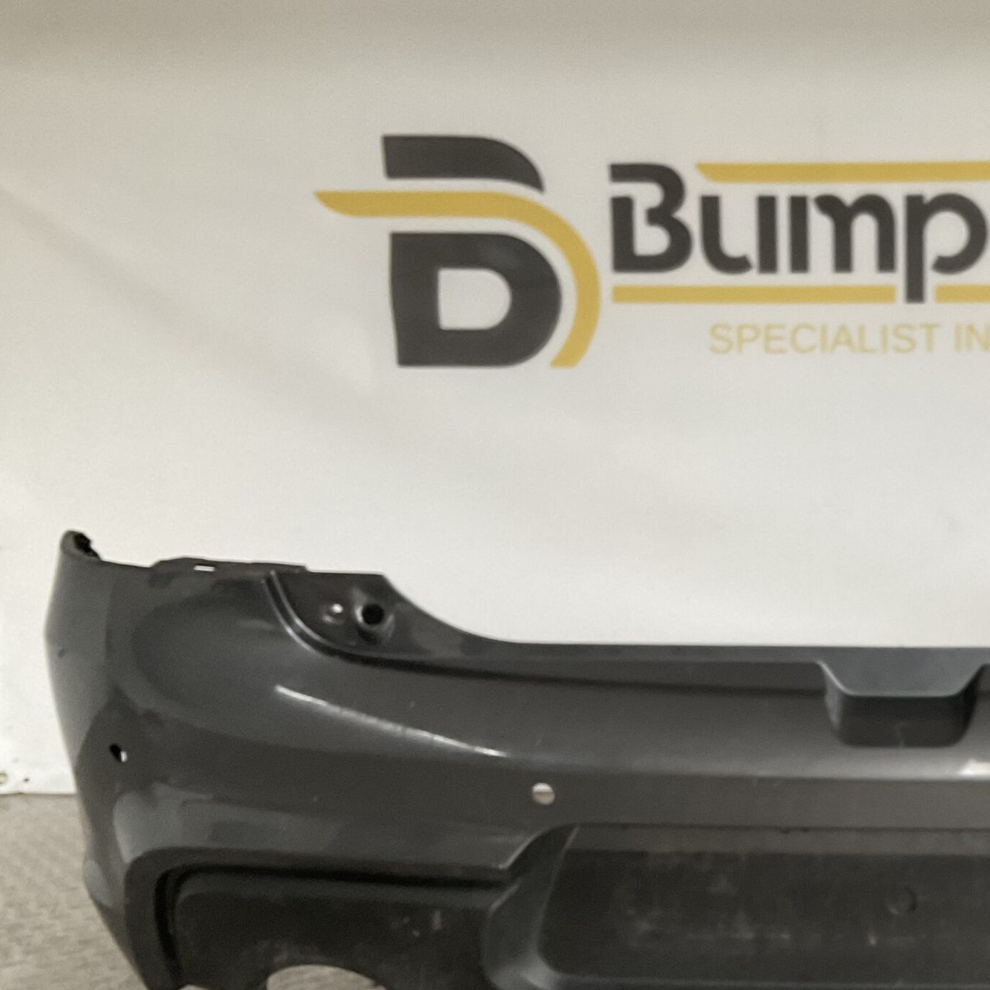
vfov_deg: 35.0
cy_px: 662
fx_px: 1553
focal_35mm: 48
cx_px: 925
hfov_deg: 33.2
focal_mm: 3
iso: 100
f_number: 1.8
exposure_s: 1/50
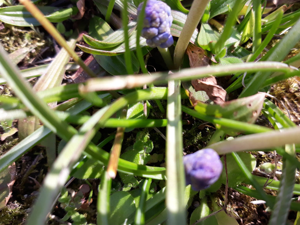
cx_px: 178
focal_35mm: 33
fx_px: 286
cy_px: 102
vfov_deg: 42.9
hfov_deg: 55.0
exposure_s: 1/550
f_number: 1.7
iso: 40
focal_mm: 3.71
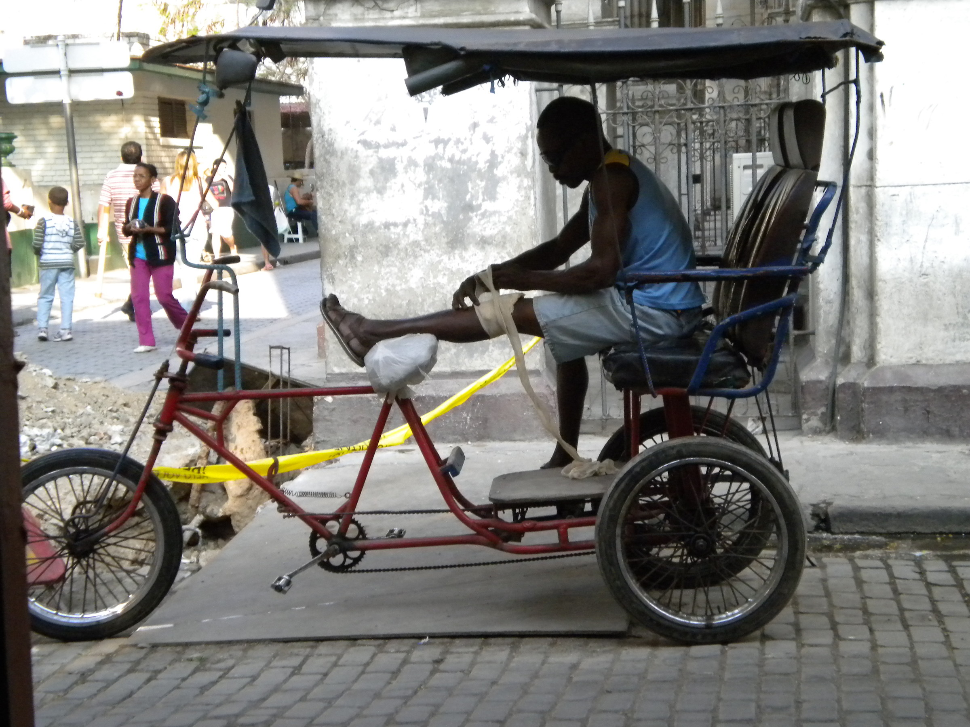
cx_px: 485
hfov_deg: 28.6
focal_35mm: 68
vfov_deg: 21.6
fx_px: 1905
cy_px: 364
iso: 400
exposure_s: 1/410
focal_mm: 12.3
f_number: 4.6
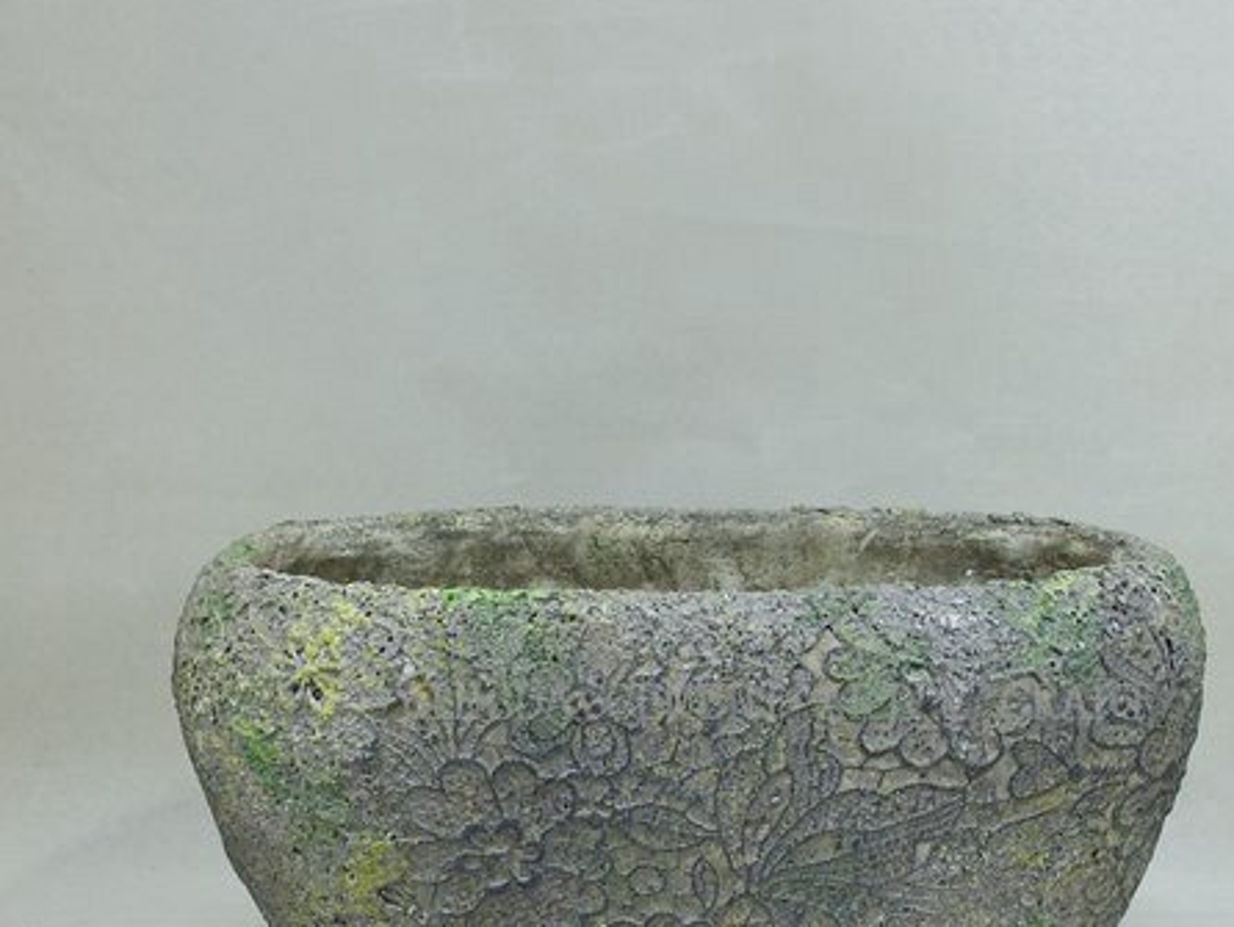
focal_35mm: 52
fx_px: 1855
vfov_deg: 27.7
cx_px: 775
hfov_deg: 36.6
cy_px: 700
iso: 32
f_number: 2.2
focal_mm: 4.15
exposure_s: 1/395
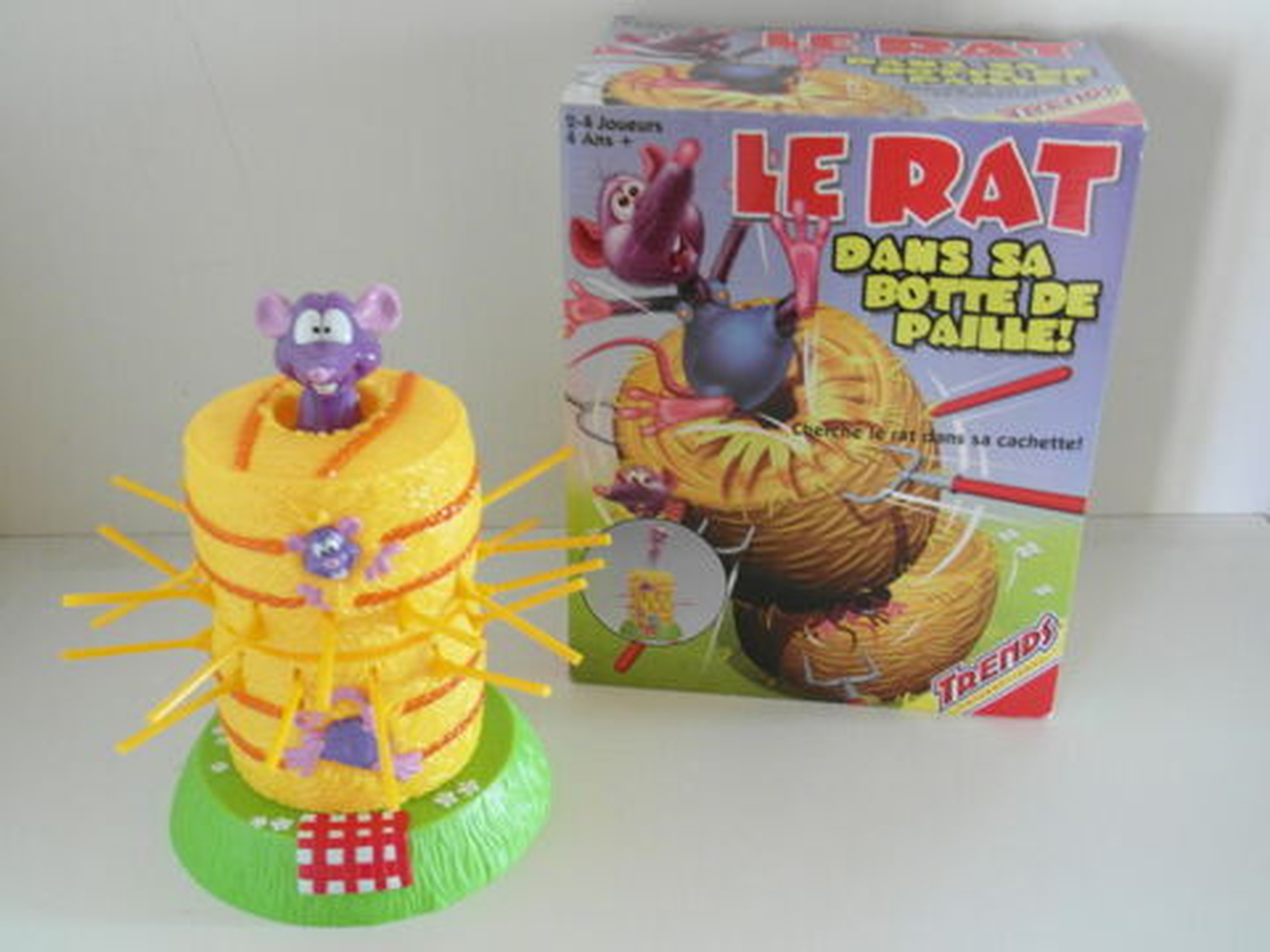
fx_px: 1504
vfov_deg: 35.1
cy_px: 476
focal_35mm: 41
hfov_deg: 45.8
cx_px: 635
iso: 400
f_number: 3.6
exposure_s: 1/3
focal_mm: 6.8
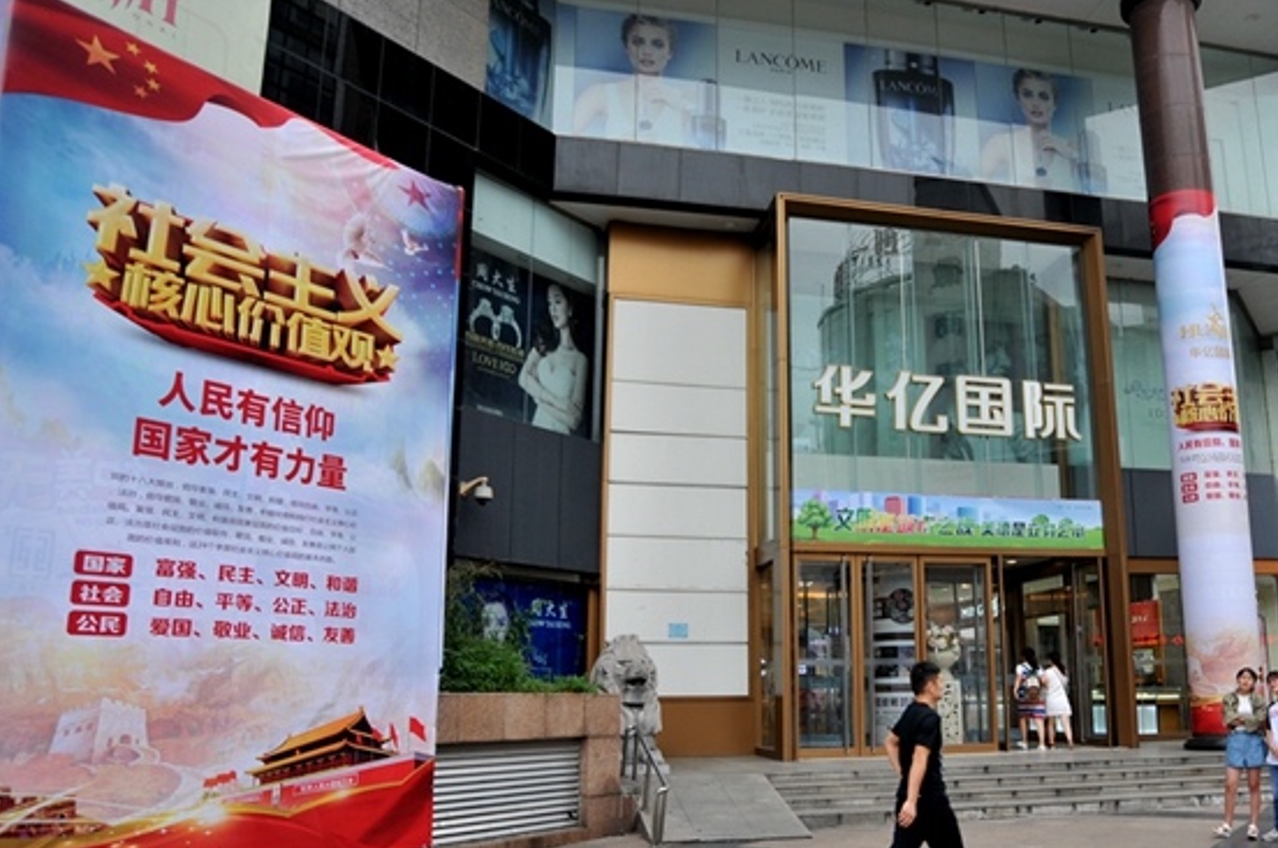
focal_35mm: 59
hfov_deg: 33.9
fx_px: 2091
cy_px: 443
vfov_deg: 22.9
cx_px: 771
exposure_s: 1/200
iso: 200
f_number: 7.1
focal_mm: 32
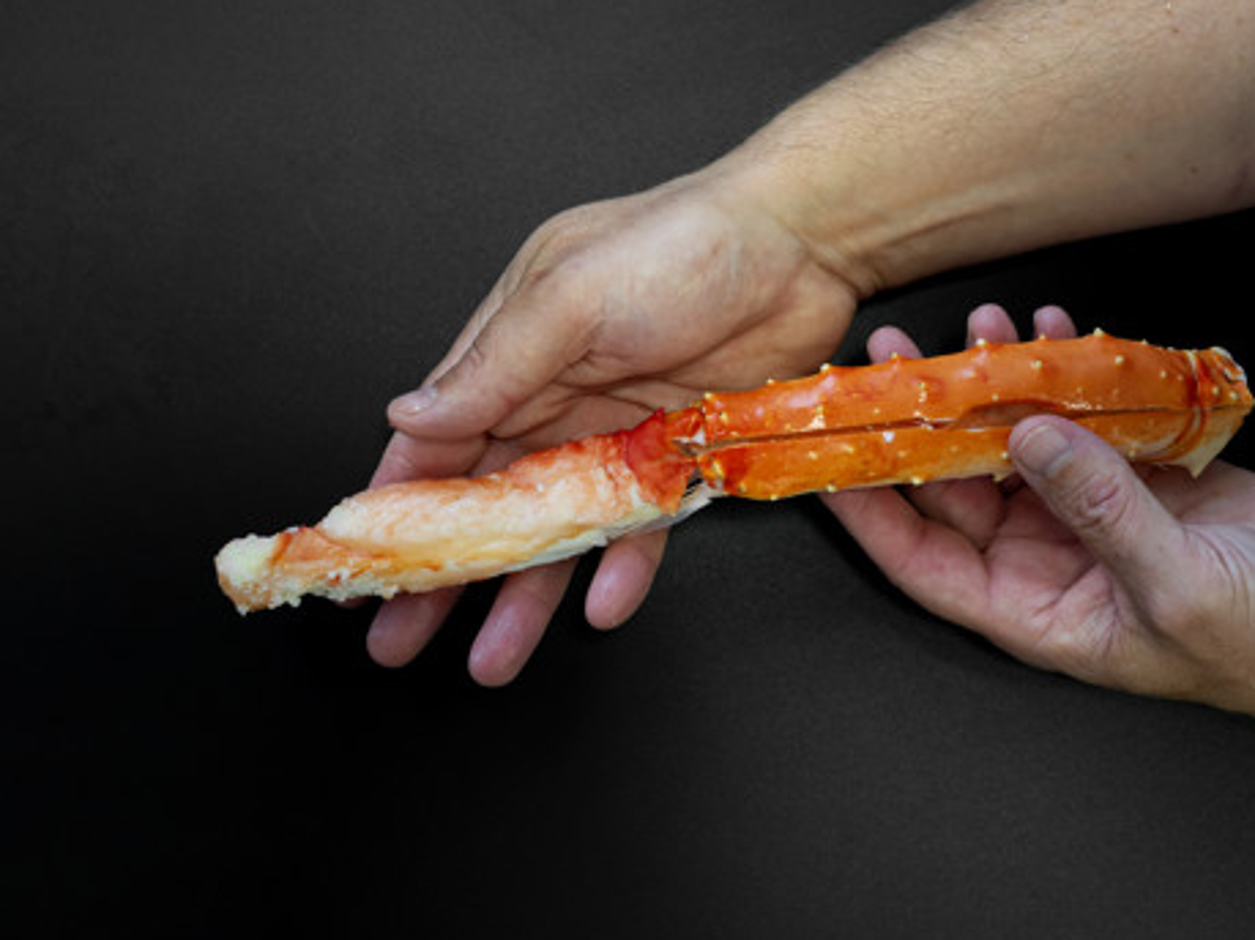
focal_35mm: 49
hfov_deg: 38.9
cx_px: 592
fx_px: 1776
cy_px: 455
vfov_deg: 29.7
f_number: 4.5
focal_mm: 18
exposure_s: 1/13
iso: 200
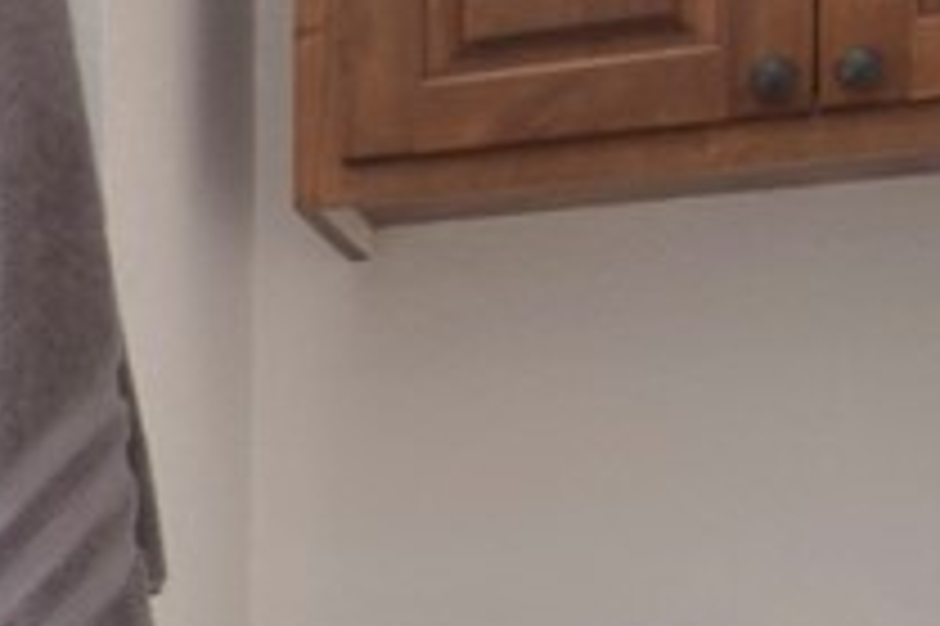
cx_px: -850
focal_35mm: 78
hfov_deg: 18.7
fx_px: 2035
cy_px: 667
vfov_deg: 17.0
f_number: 4.5
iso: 400
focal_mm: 10
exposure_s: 1/80
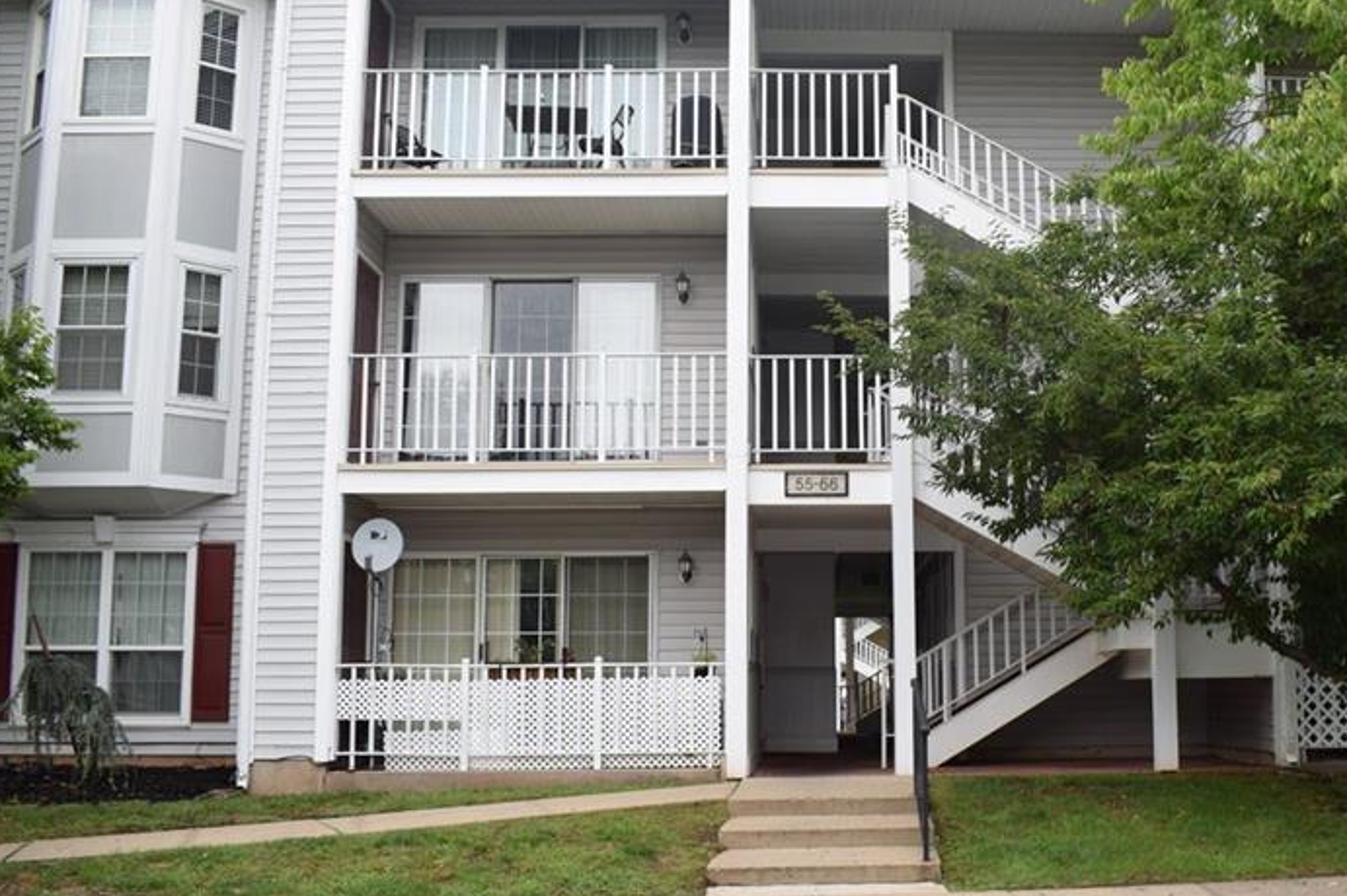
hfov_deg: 47.7
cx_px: 895
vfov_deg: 33.4
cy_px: 456
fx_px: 1496
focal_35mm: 40
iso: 125
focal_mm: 18
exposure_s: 1/125
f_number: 5.6
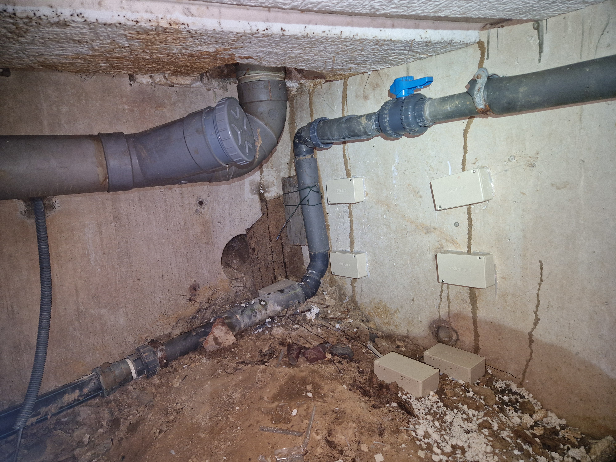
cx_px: 308
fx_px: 409
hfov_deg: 73.9
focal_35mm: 23
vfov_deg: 58.9
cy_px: 231
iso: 100
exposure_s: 1/40
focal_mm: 5.4
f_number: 1.8
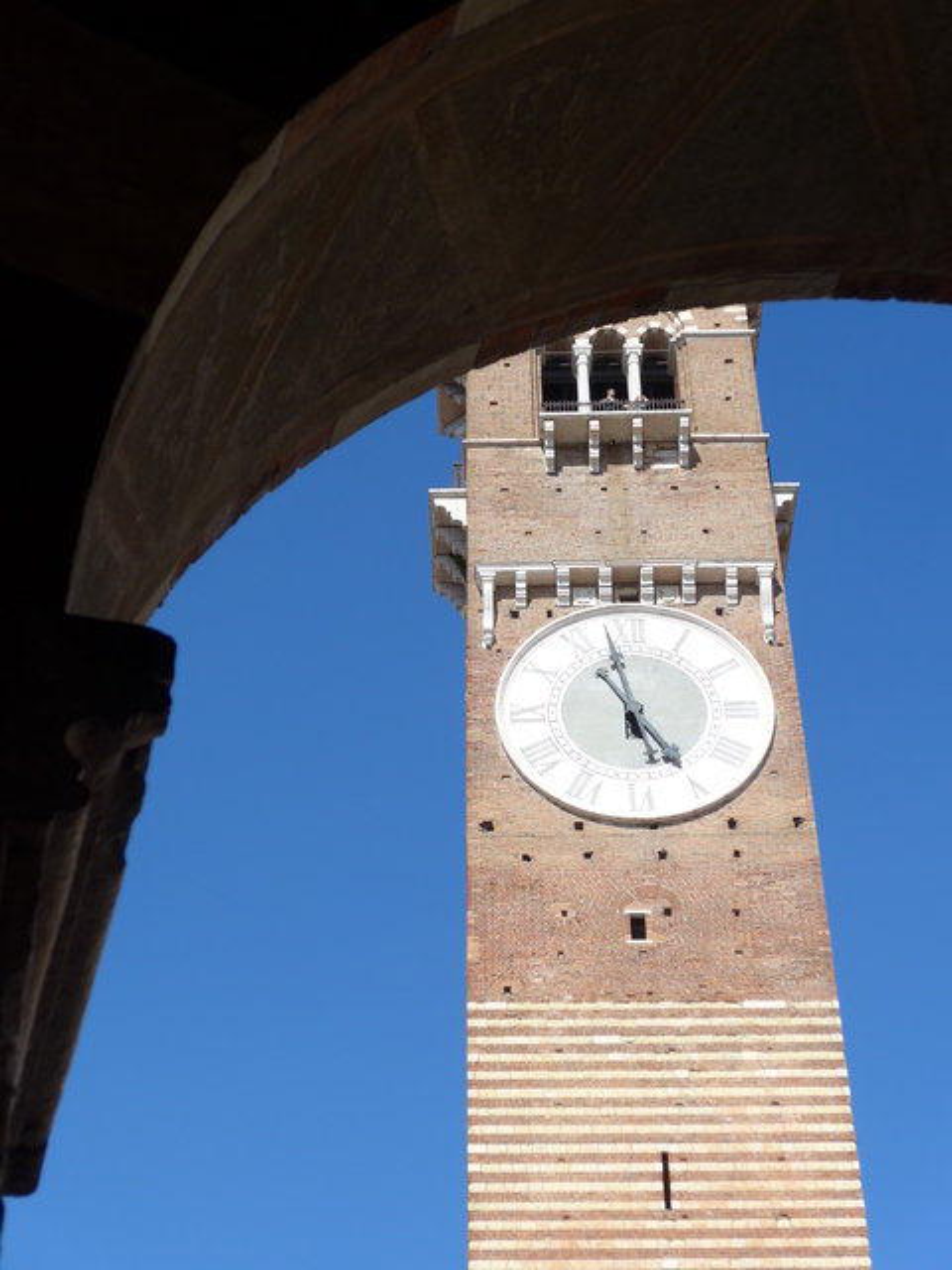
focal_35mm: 66
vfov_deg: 29.4
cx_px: 476
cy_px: 635
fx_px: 2420
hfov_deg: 22.3
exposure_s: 1/800
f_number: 3.9
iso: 80
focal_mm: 13.4
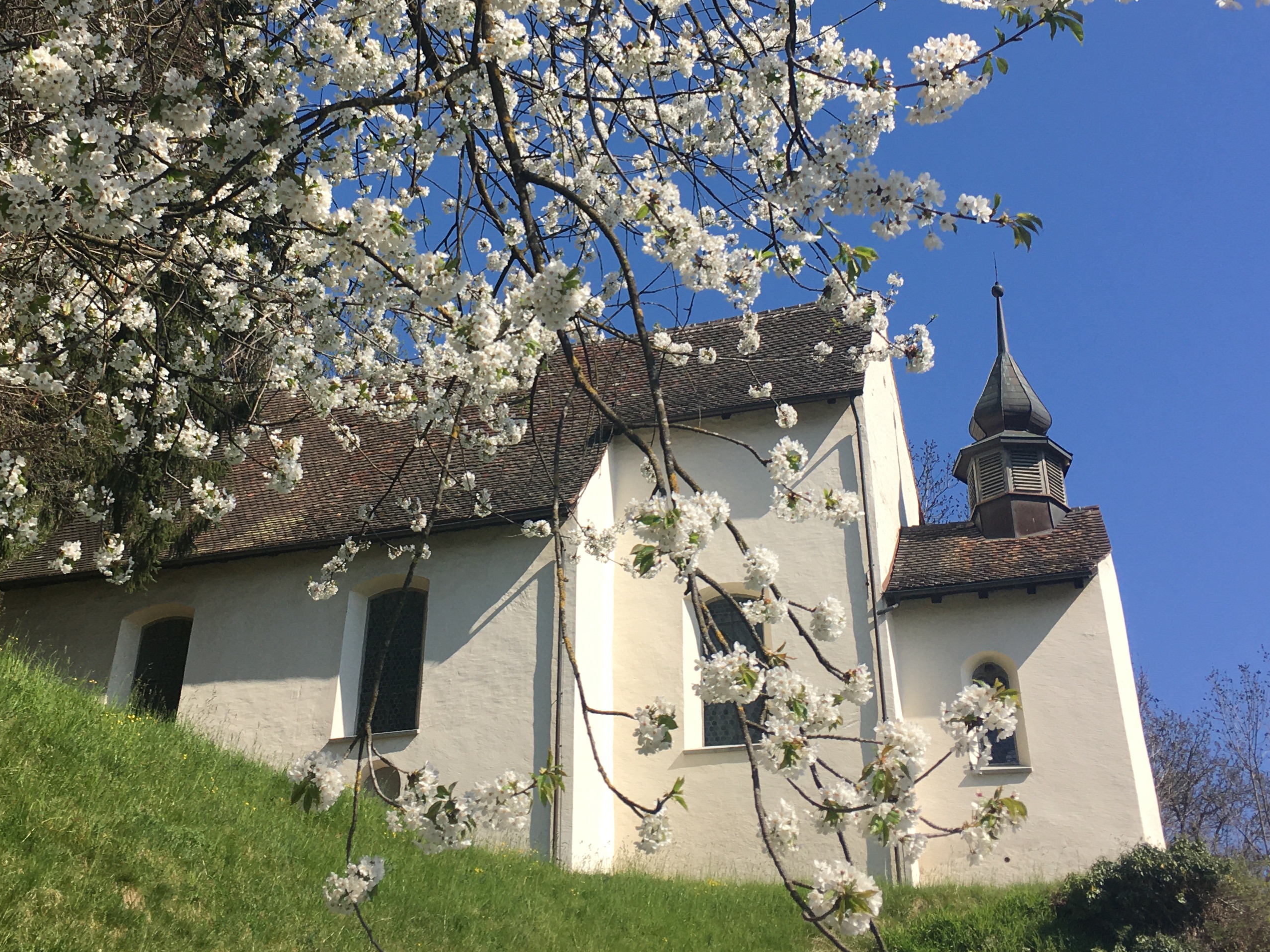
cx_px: 542
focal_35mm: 46
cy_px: 232
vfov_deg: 30.9
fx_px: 1687
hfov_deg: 41.1
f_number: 2.2
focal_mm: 4.15
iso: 25
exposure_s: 1/1451
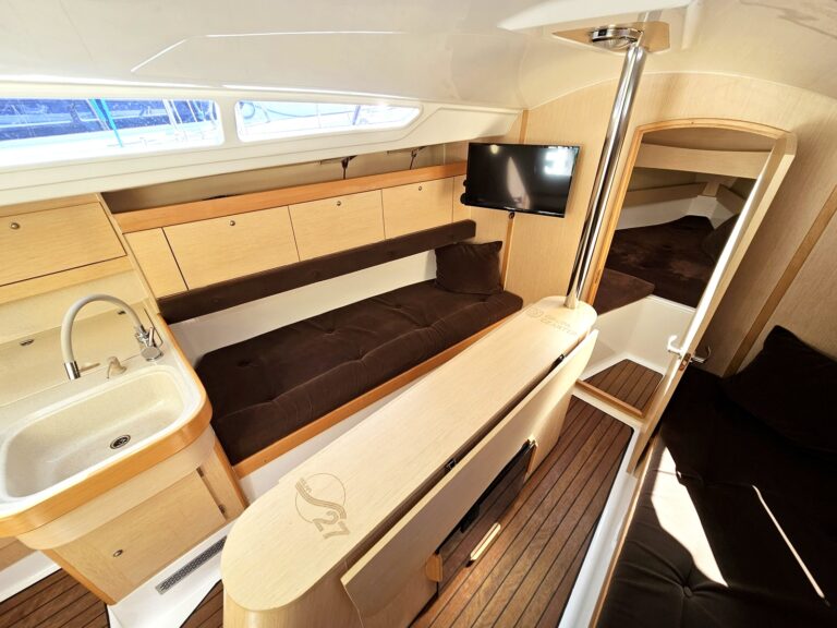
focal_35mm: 13
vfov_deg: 89.9
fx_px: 314
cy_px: 314
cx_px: 418
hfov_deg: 106.2
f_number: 2.2
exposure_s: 1/208
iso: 80
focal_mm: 2.2
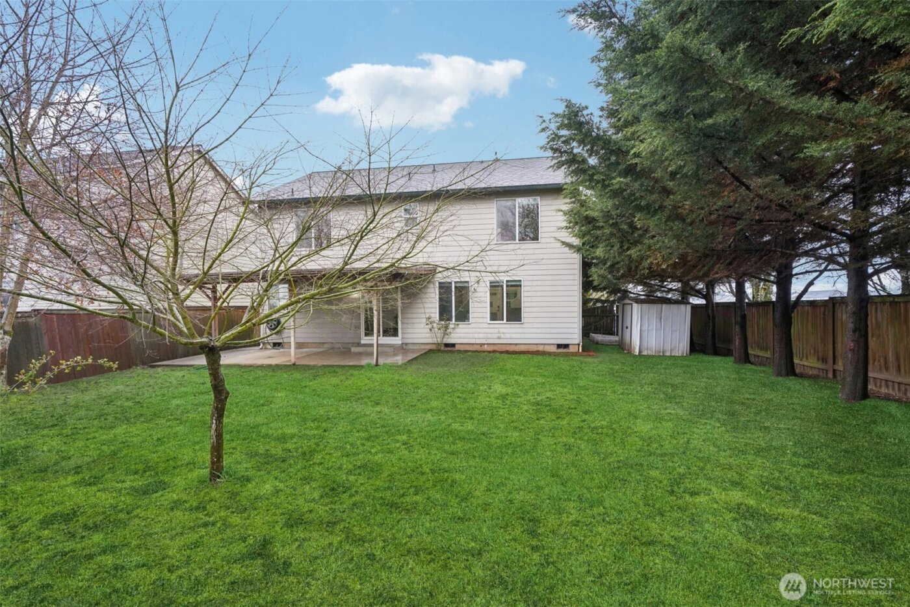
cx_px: 455
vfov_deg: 73.7
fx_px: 404
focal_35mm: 16
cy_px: 304
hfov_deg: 96.7
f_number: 8
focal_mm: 16
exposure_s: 1/30
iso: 400
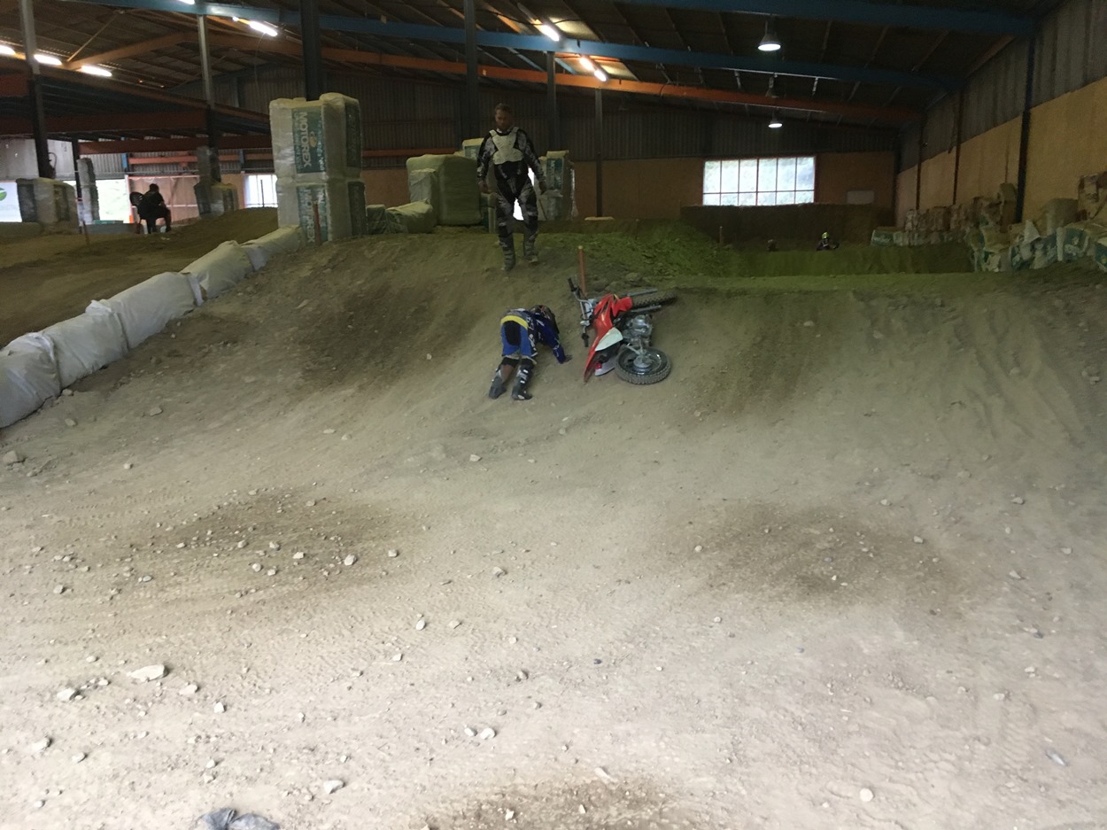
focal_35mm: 29
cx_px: 554
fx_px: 927
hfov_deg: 61.7
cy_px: 415
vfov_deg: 48.2
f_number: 2.2
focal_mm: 4.15
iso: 200
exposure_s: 1/33
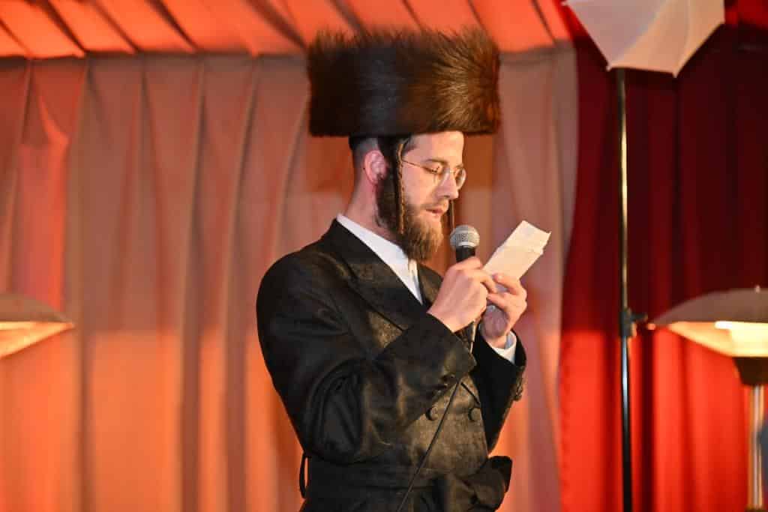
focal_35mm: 120
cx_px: 384
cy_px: 256
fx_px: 2560
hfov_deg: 17.1
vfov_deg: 11.4
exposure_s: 1/200
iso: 800
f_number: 4
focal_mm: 120
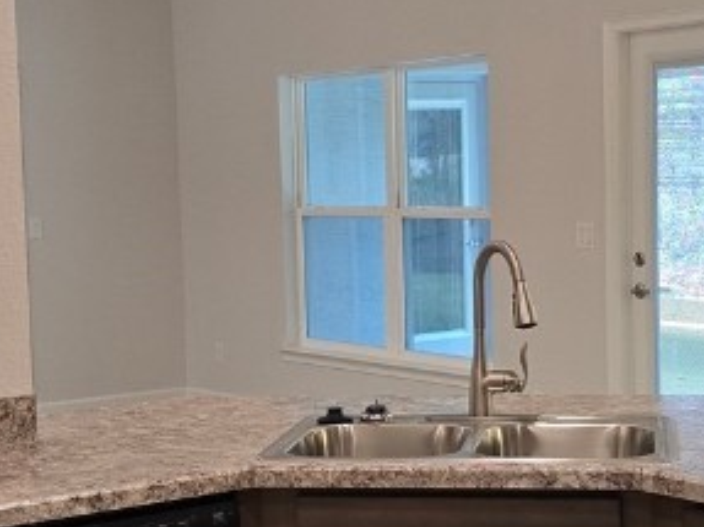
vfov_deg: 18.0
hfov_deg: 23.8
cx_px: 368
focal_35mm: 82
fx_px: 1667
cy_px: 299
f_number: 1.7
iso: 250
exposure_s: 1/120
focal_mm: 6.3
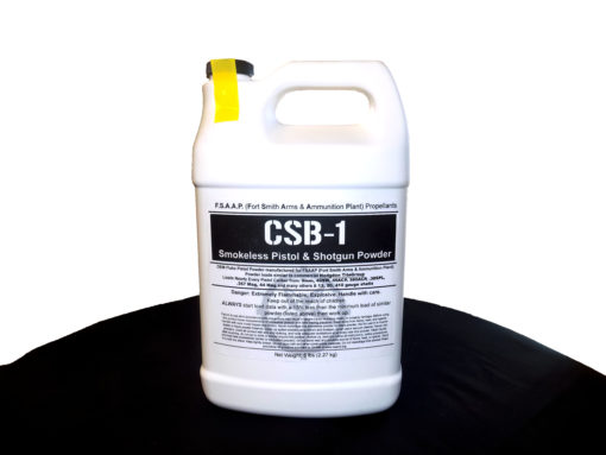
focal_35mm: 23
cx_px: 303
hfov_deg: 73.9
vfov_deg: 58.9
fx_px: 403
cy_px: 228
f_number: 3.1
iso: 160
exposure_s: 1/30
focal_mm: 4
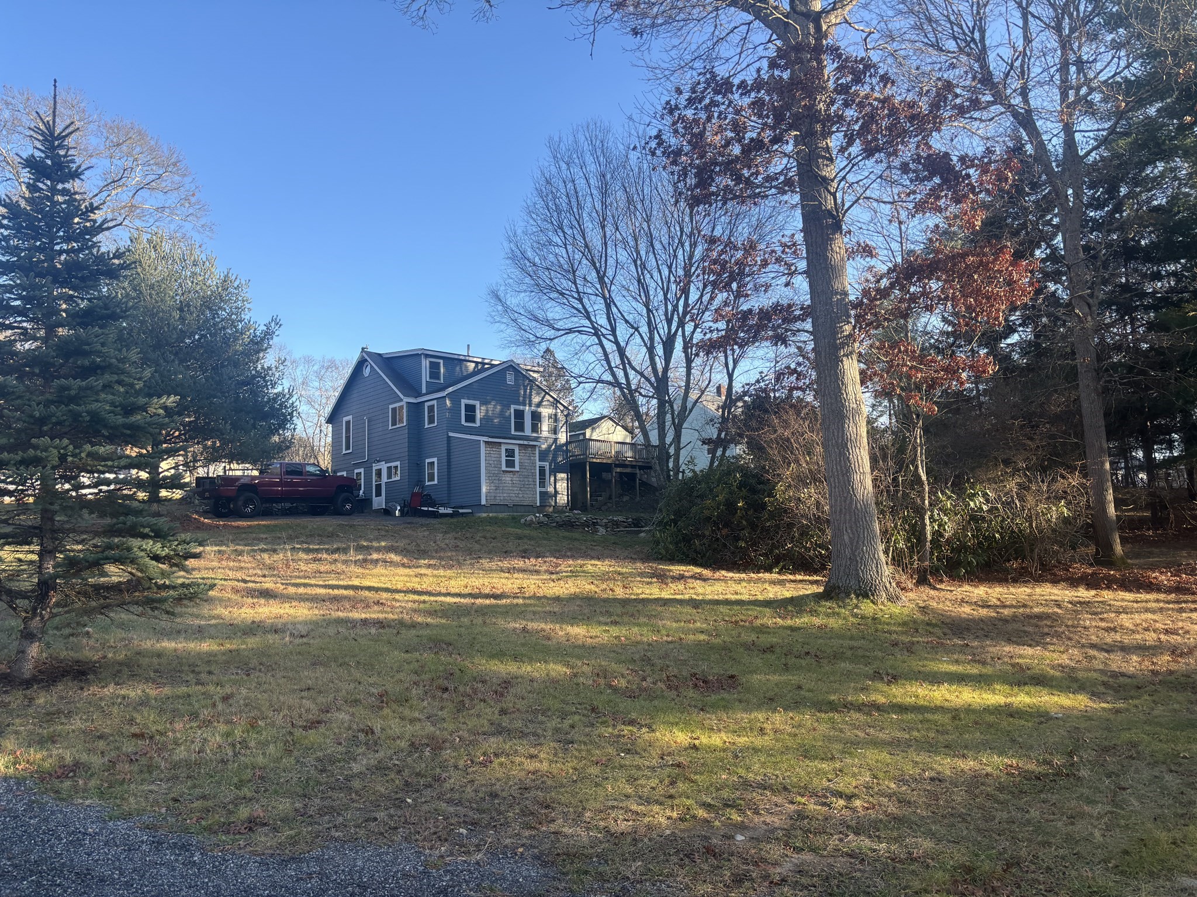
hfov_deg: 67.3
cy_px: 448
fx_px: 899
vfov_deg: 53.1
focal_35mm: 26
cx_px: 598
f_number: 1.6
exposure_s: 1/805
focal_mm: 5.96
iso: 50
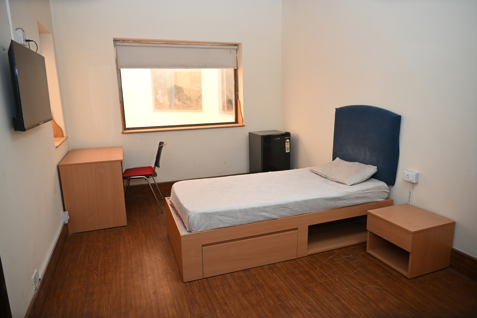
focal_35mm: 24
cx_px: 238
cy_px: 159
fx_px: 318
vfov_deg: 53.2
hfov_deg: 73.7
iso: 250
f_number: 4
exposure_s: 1/60
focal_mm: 24
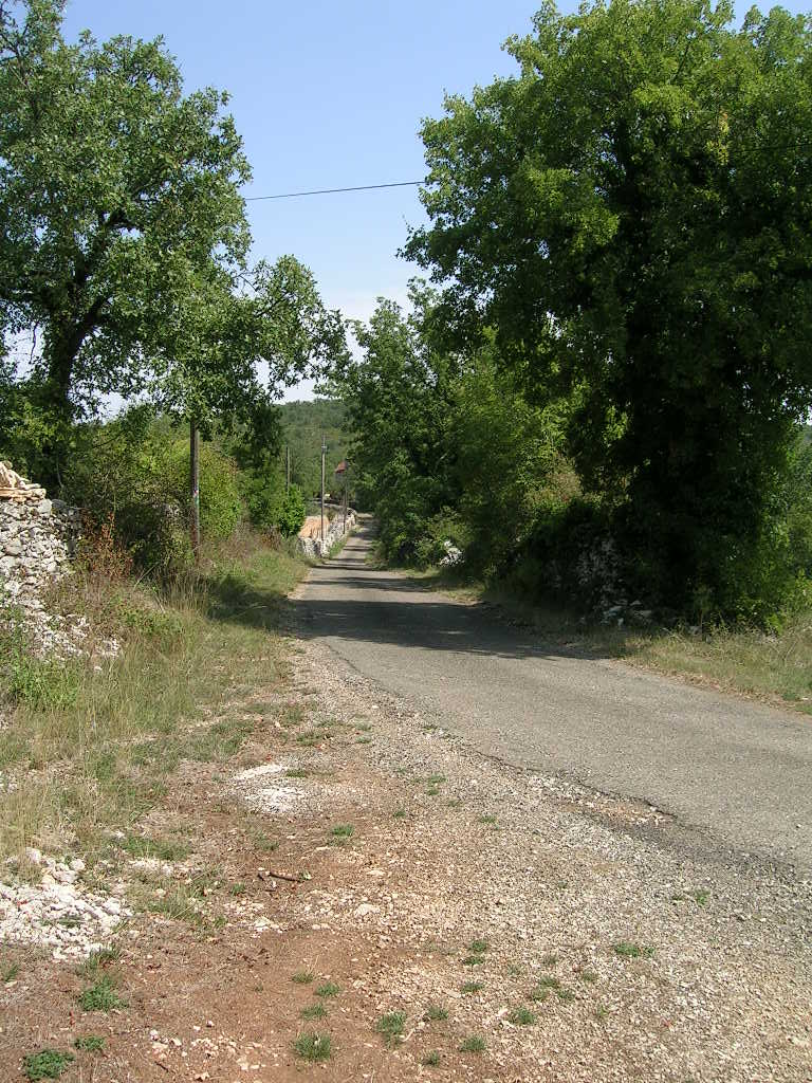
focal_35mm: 35
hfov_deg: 40.7
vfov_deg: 52.6
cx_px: 406
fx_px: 1095
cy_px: 542
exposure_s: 1/319
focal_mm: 5.4
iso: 50
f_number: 4.8
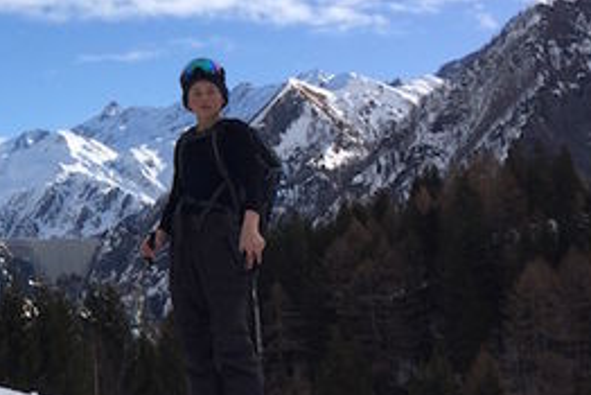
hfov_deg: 27.4
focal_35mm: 69
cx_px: -16
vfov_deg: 19.7
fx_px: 1133
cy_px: 144
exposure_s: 1/3165
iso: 32
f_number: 2.2
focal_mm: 4.15
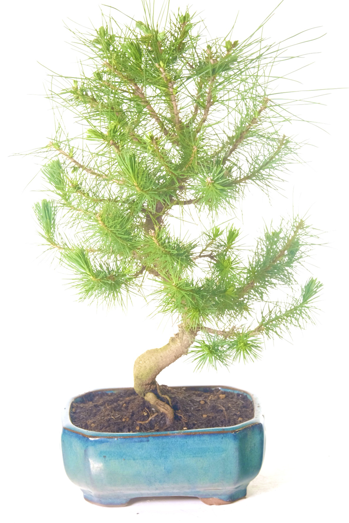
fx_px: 1788
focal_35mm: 123
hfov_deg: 11.2
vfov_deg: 16.6
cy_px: 262
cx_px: 174
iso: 2000
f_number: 13
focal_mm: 81.9
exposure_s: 1/15
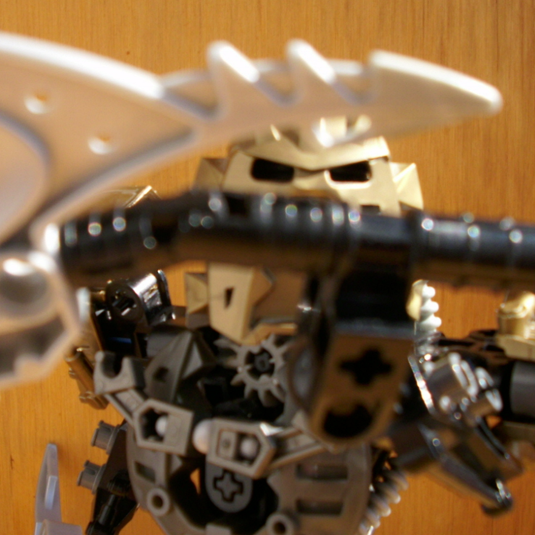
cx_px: 293
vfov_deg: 44.9
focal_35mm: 37
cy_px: 266
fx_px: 647
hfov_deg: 44.9
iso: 50
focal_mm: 6.2
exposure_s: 1/479
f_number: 2.8
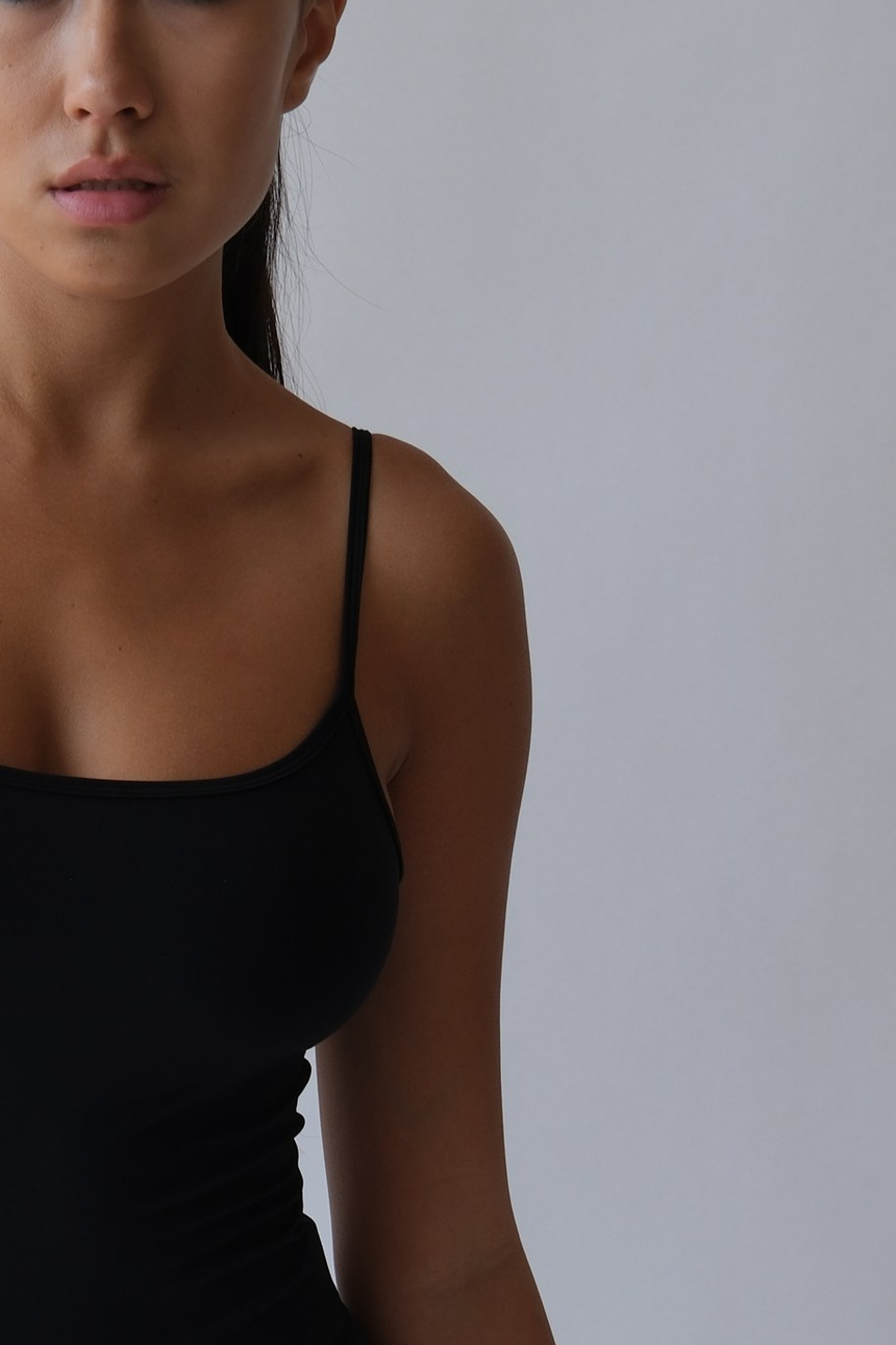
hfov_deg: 11.2
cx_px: 116
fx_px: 4554
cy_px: 903
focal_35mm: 122
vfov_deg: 16.7
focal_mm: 27.5
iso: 125
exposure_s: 1/60
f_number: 5.6
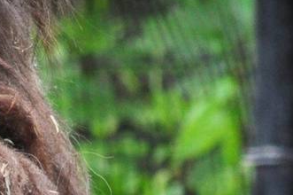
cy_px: -241
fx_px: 12977
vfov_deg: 0.9
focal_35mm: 1596
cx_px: -282
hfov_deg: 1.3
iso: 640
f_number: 9
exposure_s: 1/125
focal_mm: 220
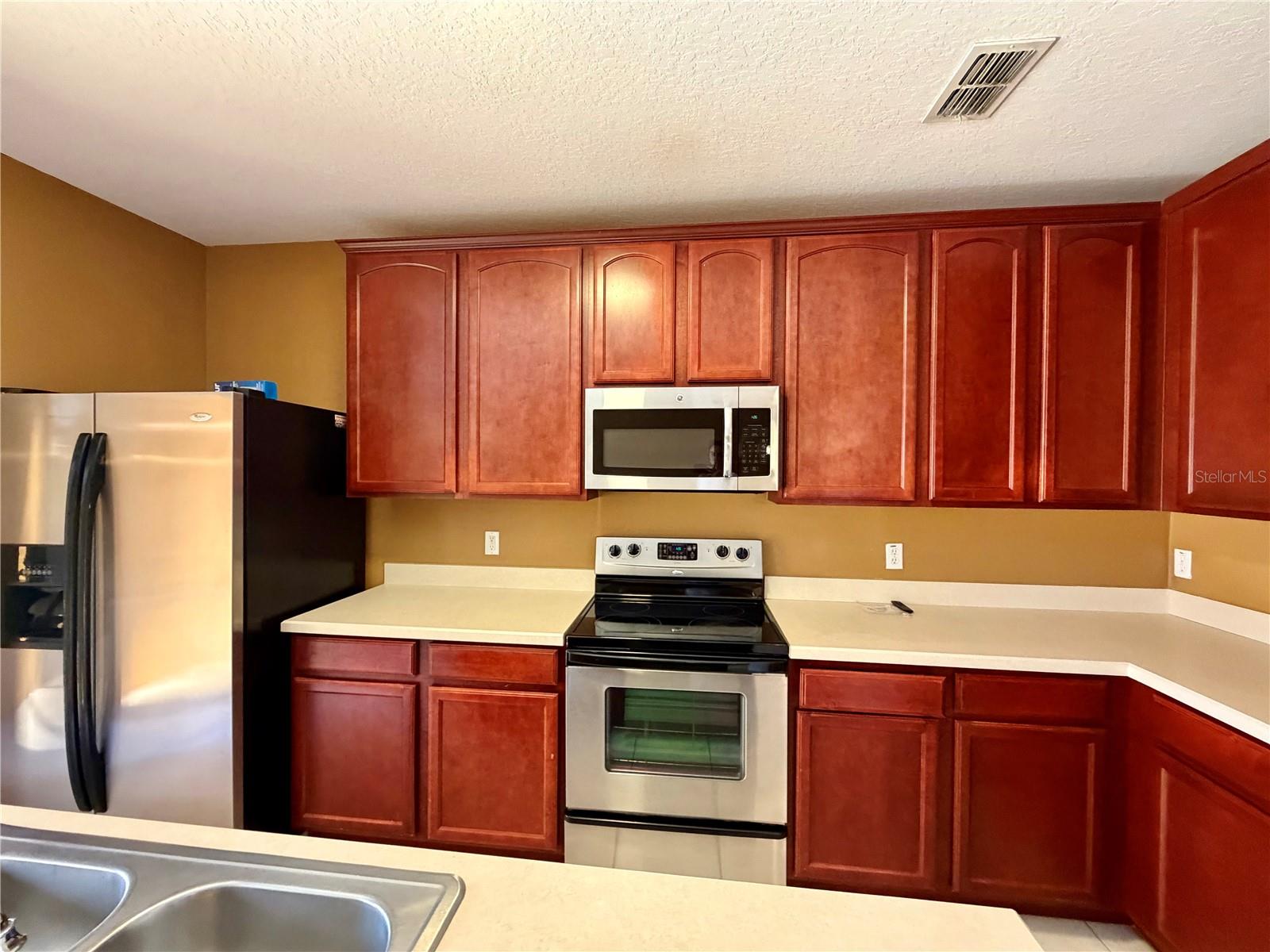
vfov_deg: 85.7
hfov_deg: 102.1
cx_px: 635
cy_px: 476
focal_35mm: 14
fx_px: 514
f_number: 2.2
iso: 500
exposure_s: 1/54
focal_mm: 2.22
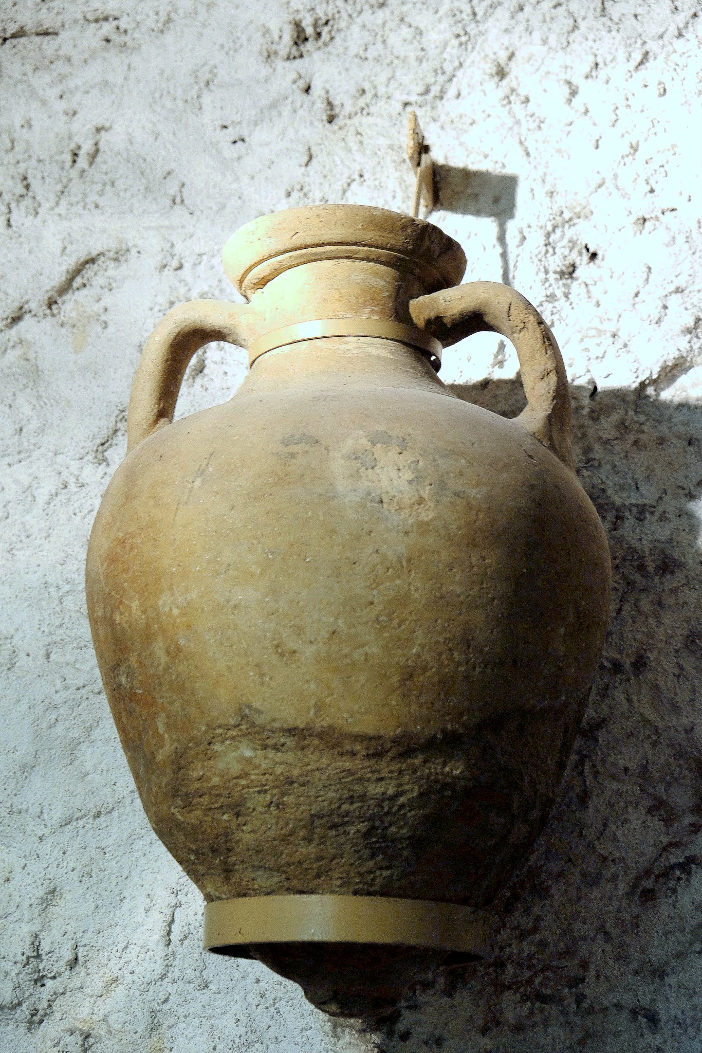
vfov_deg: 24.5
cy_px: 526
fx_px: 2427
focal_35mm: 83
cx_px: 351
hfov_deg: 16.5
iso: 800
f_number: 4
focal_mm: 55
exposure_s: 1/38
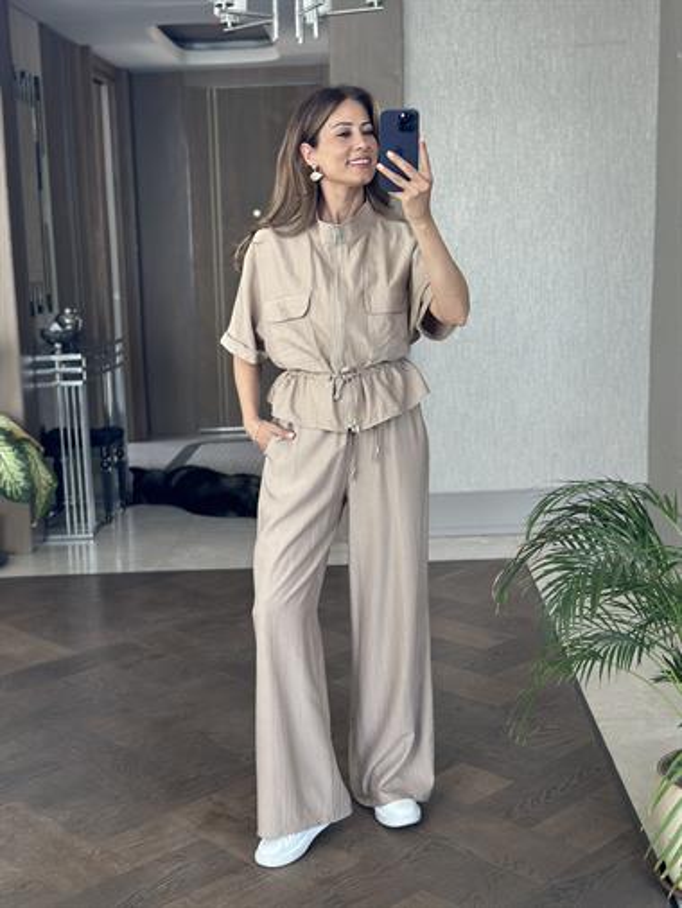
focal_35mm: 48
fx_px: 1260
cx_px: 341
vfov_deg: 39.6
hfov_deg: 30.3
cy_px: 454
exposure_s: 1/113
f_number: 1.78
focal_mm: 6.86
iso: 125
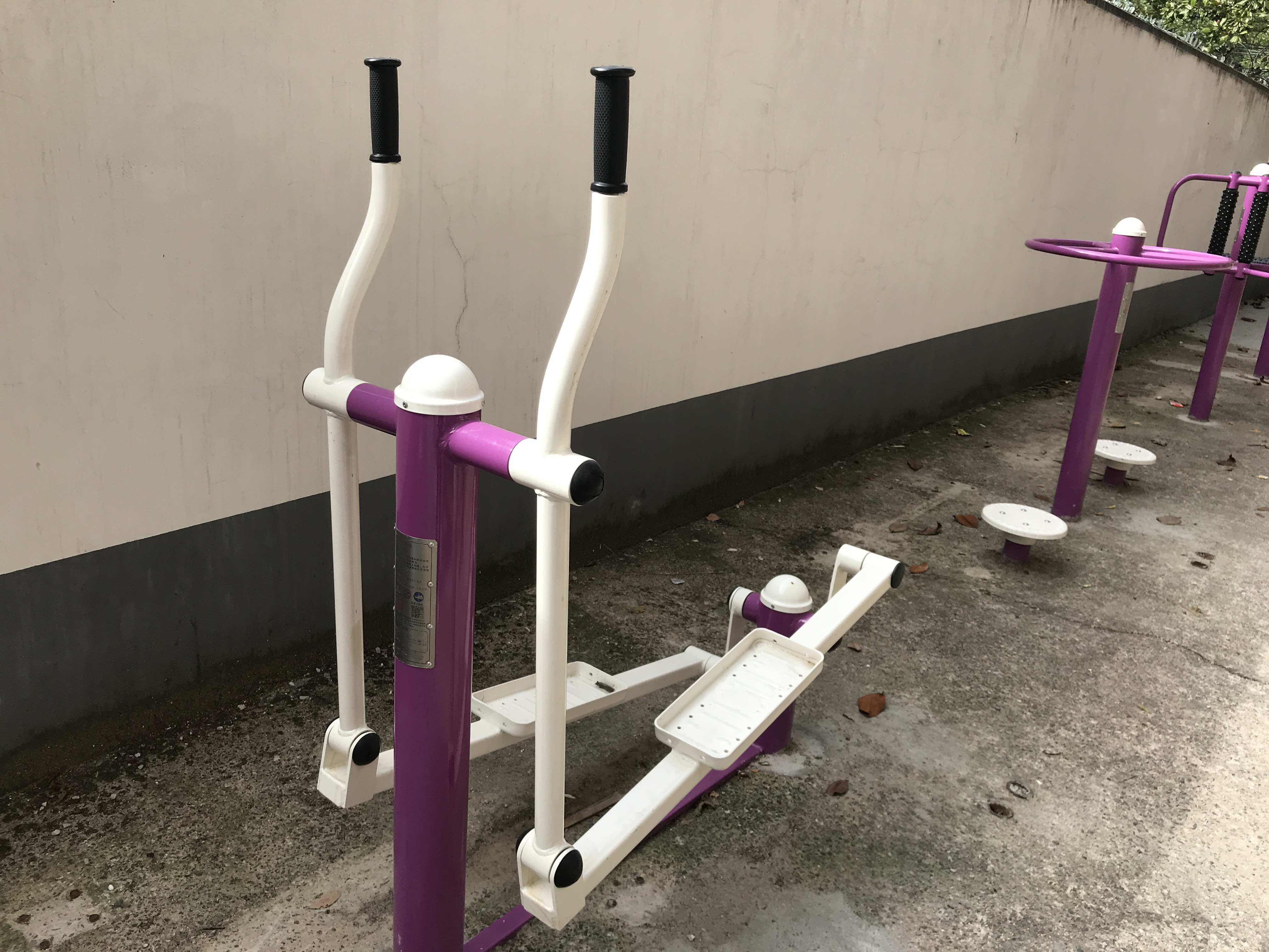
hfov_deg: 63.4
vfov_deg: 49.7
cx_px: 634
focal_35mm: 28
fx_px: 1026
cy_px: 476
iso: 20
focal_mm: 3.99
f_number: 1.8
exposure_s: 1/939
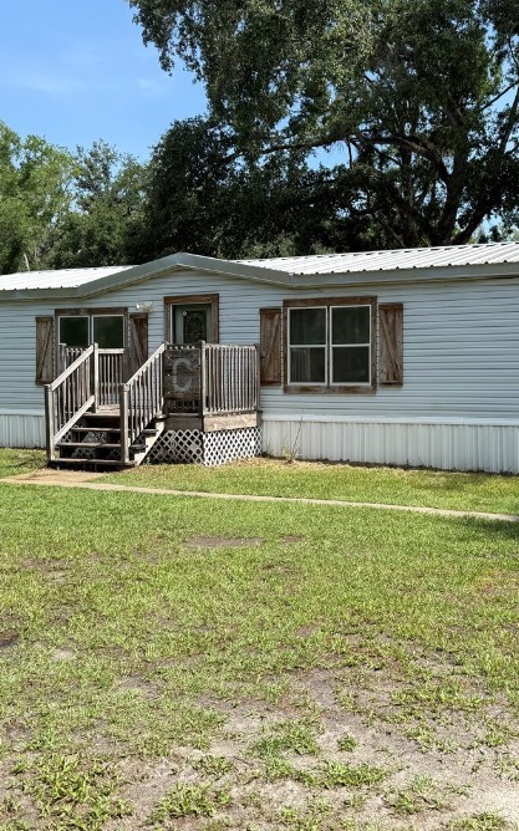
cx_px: 344
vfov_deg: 50.3
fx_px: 883
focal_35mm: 39
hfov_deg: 32.5
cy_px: 373
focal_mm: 6.76
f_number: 1.78
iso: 80
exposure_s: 1/2299
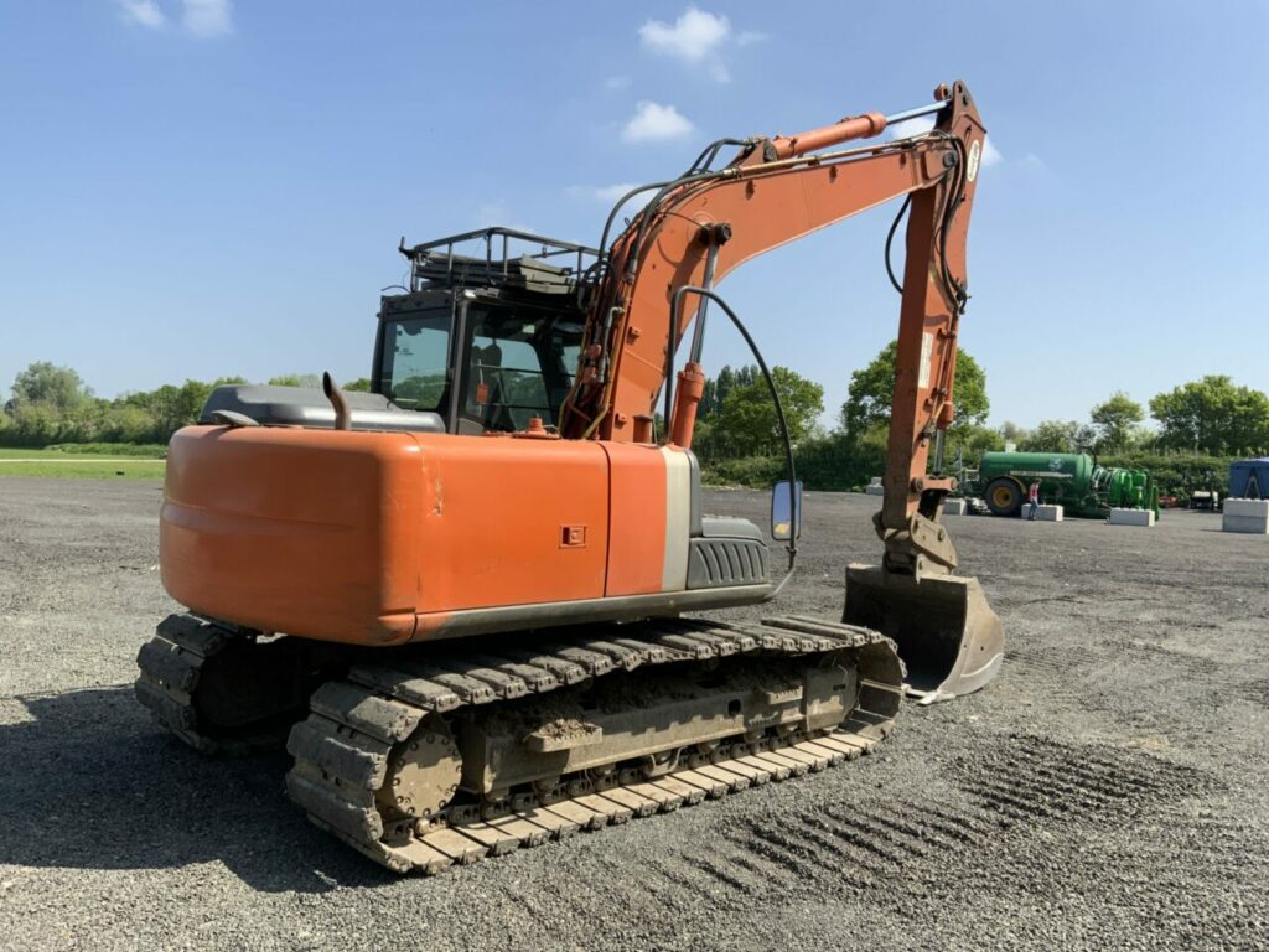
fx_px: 1063
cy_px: 476
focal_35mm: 29
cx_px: 634
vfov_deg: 48.2
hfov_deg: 61.7
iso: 16
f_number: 1.8
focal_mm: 3
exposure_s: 1/1675
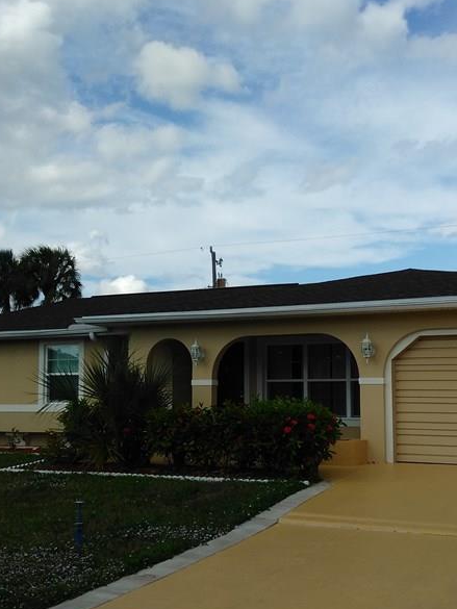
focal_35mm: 35
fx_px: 616
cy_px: 340
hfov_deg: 40.5
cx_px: 274
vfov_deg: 52.5
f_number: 2.2
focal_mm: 3.46
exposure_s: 1/1309
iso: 100
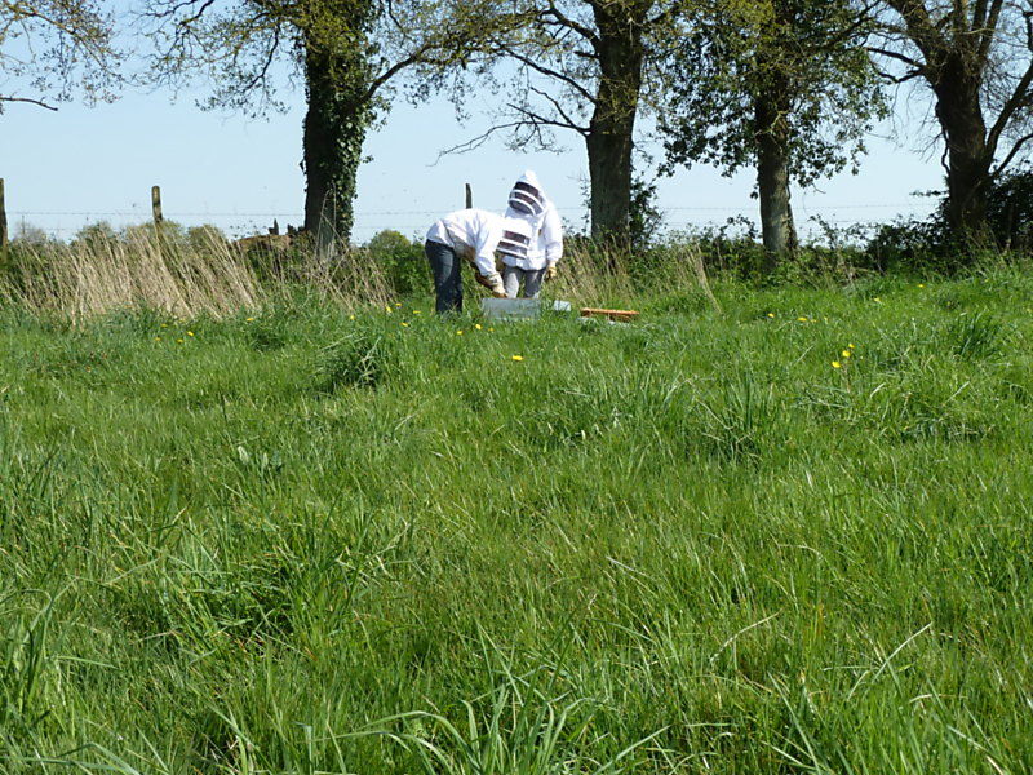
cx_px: 516
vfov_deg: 30.3
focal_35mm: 48
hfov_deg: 39.7
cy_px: 388
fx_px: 1432
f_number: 4
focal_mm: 7.9
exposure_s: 1/320
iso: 80
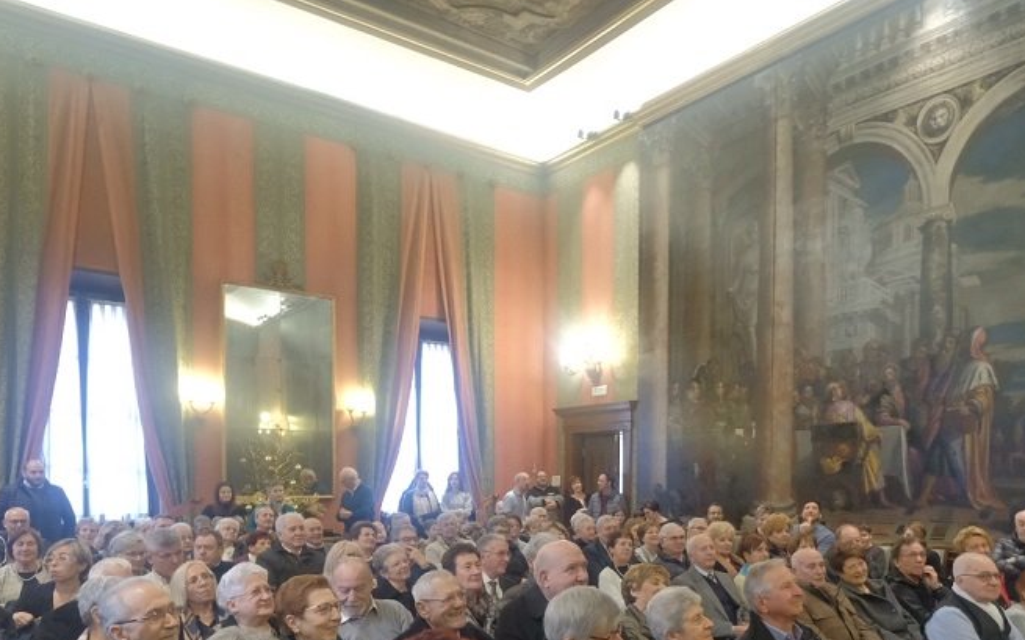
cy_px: 501
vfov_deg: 42.7
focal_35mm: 28
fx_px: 782
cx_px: 607
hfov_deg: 65.9
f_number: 4
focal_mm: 10
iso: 3200
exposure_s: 1/60
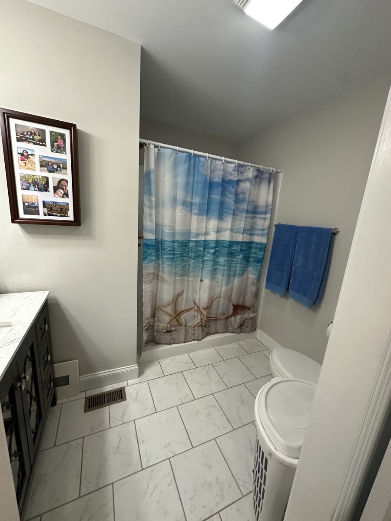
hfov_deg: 85.7
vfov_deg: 102.1
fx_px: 211
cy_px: 260
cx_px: 196
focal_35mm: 14
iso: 250
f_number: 2.2
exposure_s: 1/120
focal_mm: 2.22
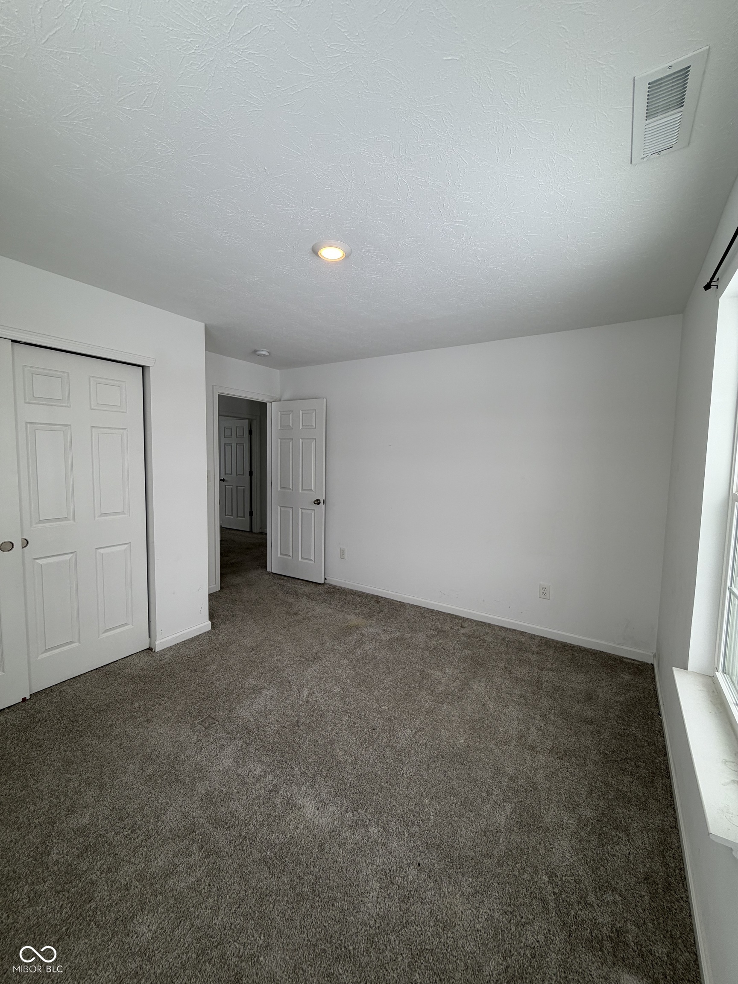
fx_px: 398
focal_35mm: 14
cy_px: 492
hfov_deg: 85.7
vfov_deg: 102.1
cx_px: 369
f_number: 2.2
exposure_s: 1/120
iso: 32
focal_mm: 2.22
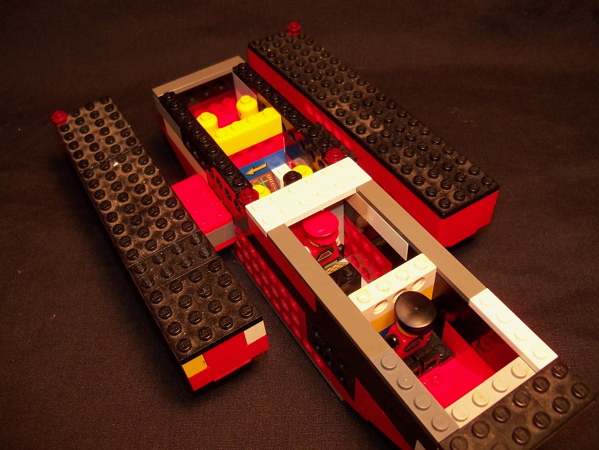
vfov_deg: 40.7
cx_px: 300
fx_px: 606
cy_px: 225
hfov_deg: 52.6
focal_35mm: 35
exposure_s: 1/30
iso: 200
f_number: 3.5
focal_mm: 6.2
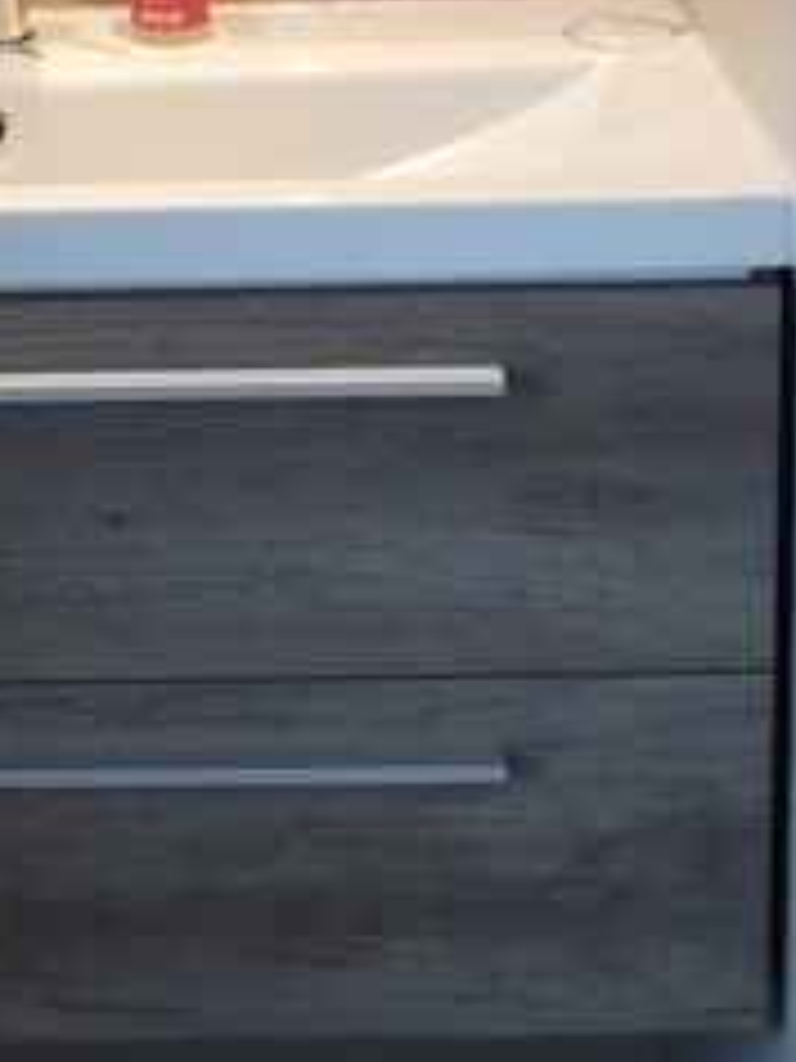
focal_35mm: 88
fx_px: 2698
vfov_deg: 20.9
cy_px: -180
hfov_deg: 16.6
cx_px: 94
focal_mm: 4.8
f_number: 2.8
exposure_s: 1/30
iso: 200
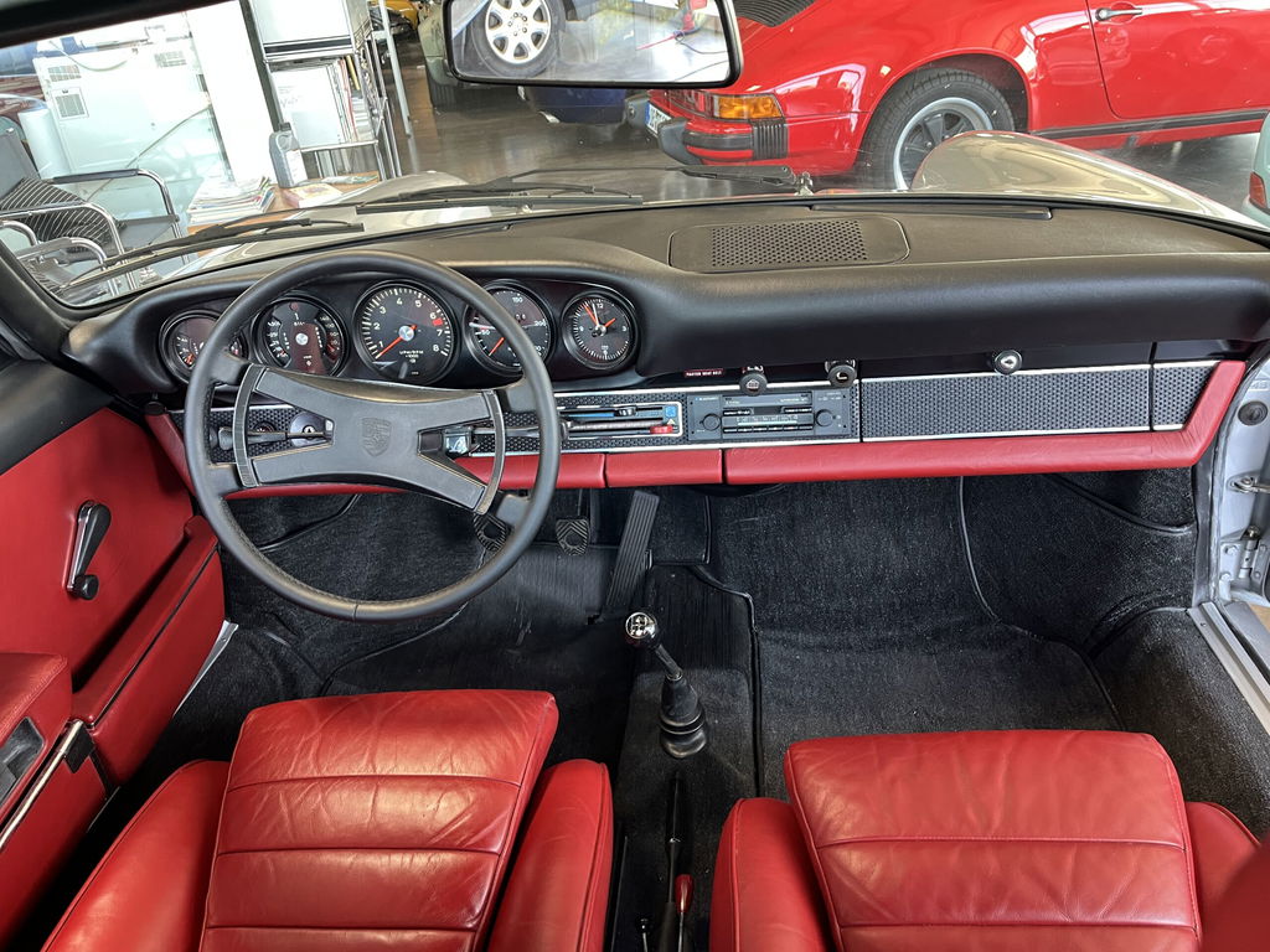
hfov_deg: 67.3
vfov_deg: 53.1
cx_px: 635
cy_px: 476
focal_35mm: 26
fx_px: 954
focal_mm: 5.1
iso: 250
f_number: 1.6
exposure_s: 1/60
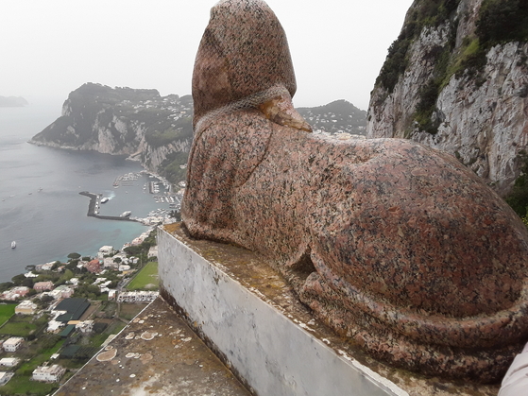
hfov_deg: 61.7
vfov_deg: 48.2
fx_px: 442
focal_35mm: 29
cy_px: 186
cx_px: 272
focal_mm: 2.91
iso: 40
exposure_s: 1/623
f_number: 1.9
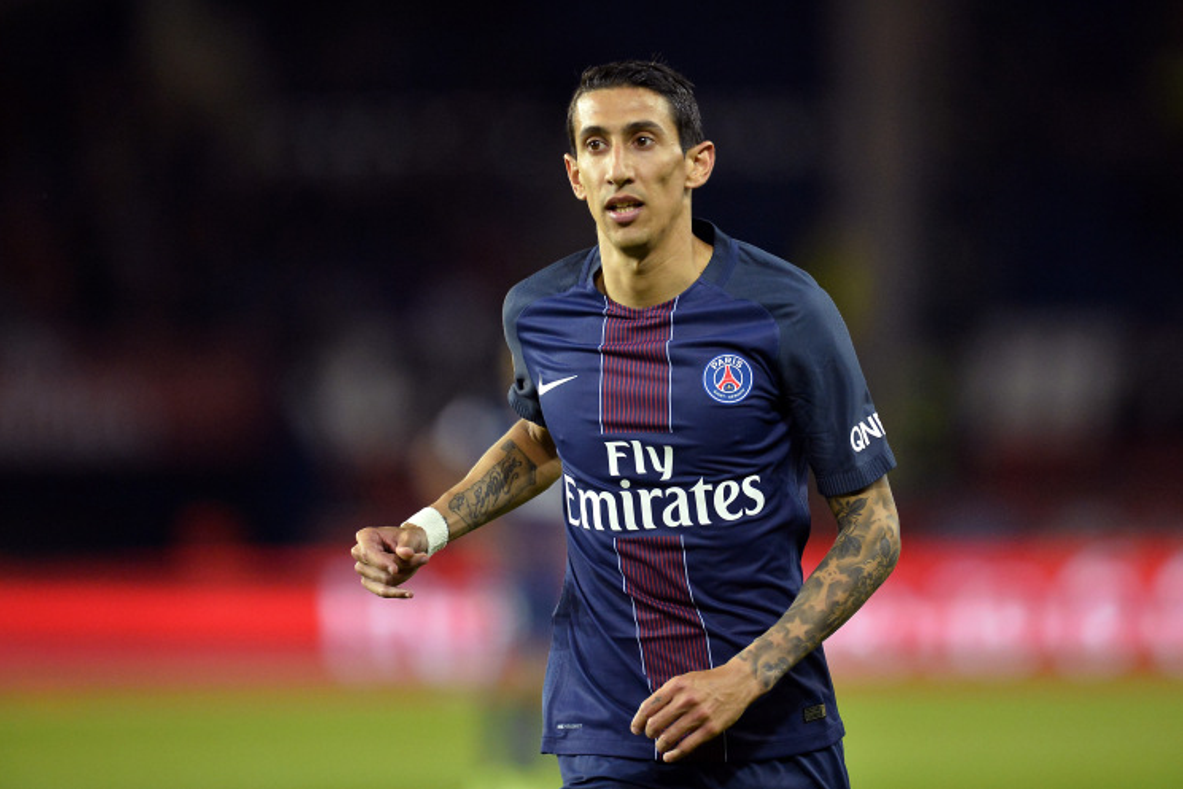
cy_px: 394
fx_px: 13209
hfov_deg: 5.1
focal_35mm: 402
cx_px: 592
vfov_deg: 3.4
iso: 4000
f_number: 3.2
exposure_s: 1/2500
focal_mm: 400
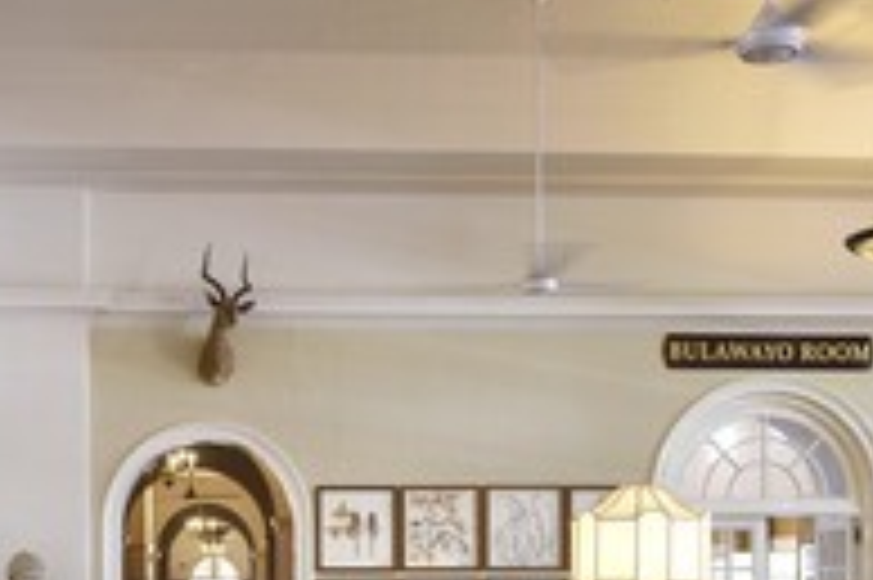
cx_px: 328
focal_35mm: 52
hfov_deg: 38.0
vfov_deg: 24.4
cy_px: 620
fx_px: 1260
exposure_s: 1/40
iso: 800
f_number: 4
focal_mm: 24
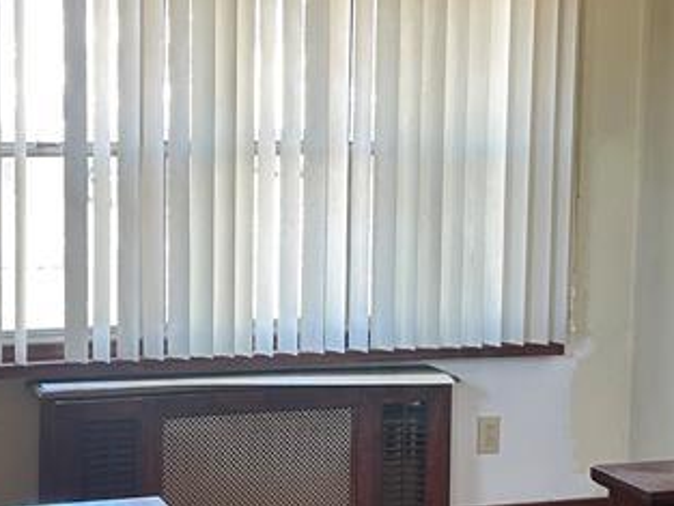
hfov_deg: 22.9
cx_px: 245
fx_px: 1656
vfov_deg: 17.4
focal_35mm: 85
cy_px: 233
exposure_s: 1/120
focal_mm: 5.7
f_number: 1.5
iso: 125
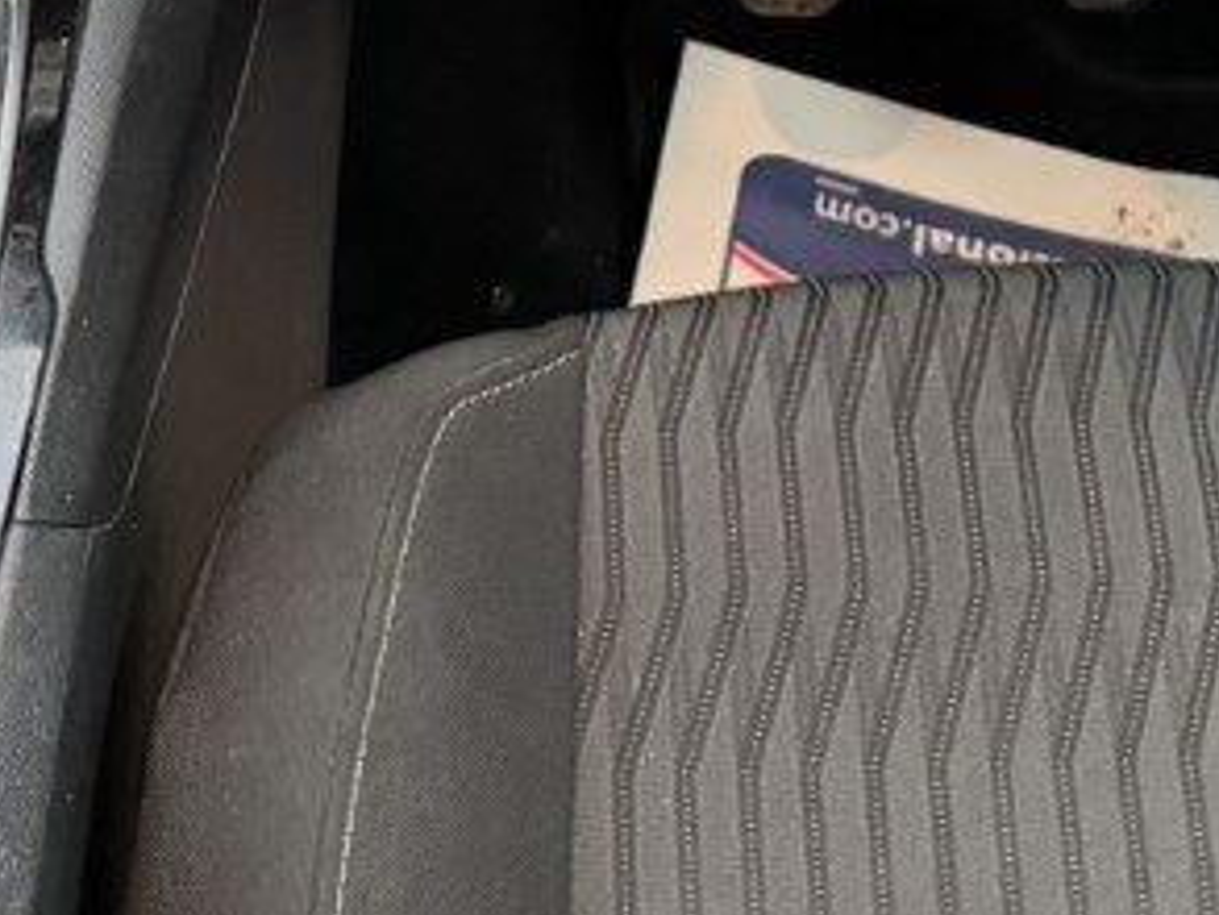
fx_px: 4333
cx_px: 166
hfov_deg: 15.9
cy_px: -443
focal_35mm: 123
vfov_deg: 11.6
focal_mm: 6.76
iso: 800
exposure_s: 1/33
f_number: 1.78
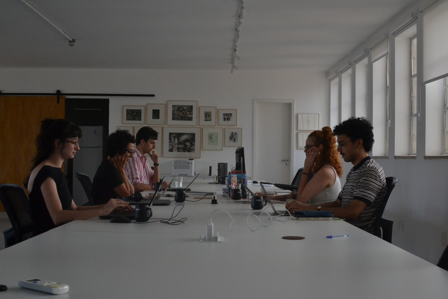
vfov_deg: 25.8
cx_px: 224
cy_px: 150
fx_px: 653
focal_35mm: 52
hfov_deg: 37.9
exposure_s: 1/100
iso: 1600
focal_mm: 35
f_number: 11
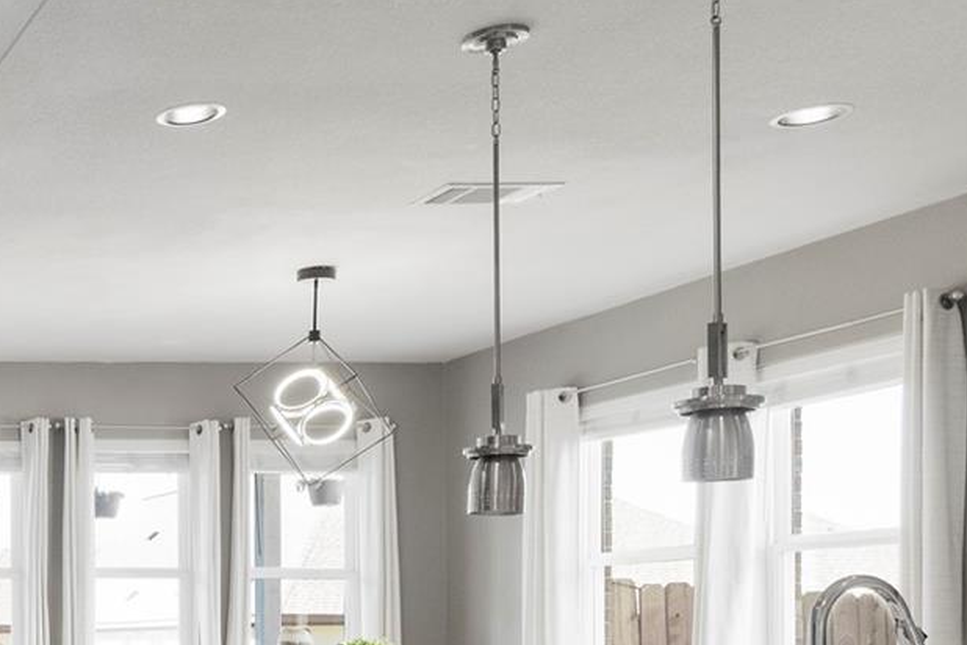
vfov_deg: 24.1
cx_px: -412
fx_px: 1424
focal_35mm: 53
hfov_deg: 28.0
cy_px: 676
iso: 2000
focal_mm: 16
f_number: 8
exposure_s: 1/30
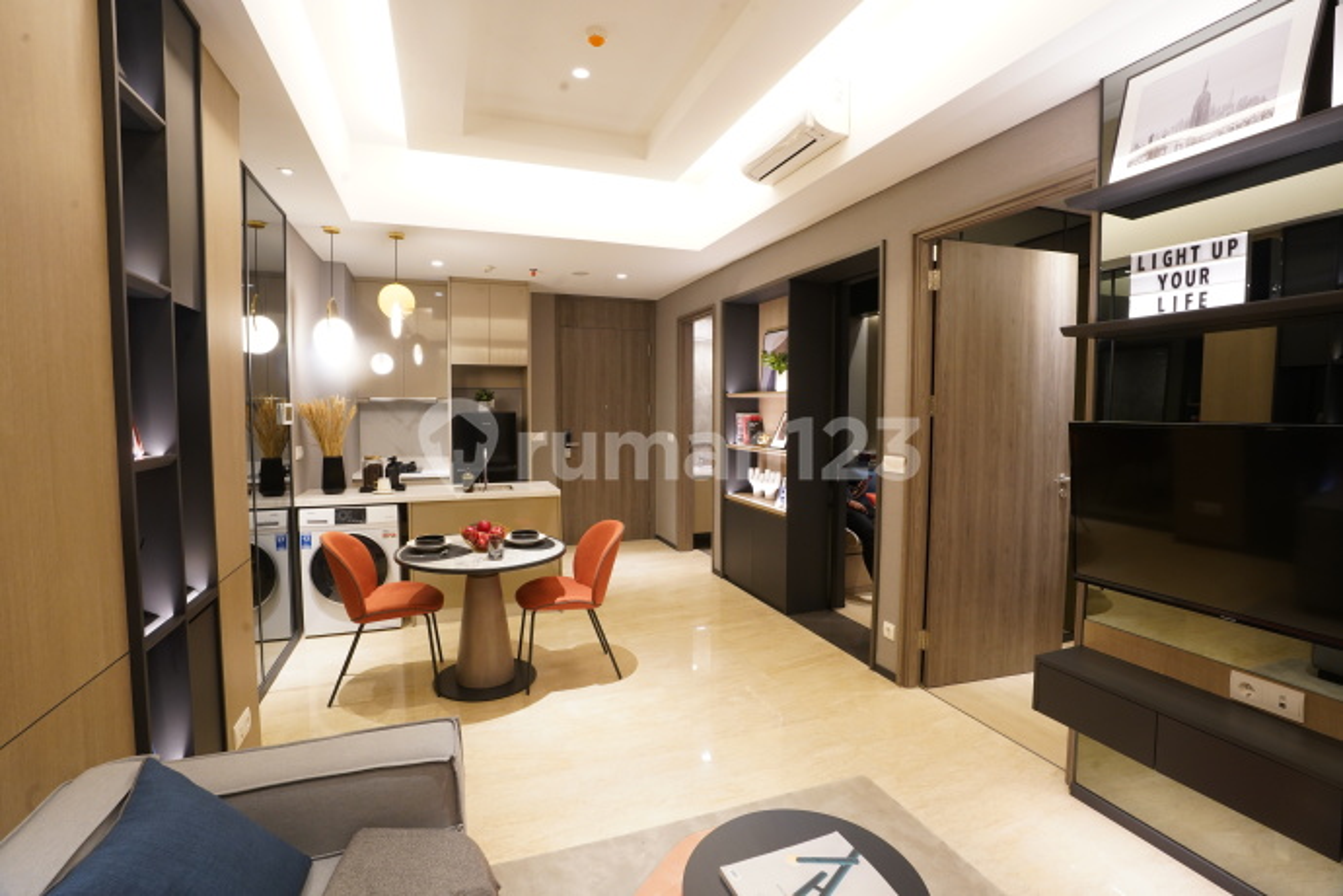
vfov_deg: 73.7
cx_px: 672
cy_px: 448
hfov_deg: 96.7
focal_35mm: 16
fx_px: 597
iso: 1600
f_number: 11
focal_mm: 16
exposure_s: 1/5
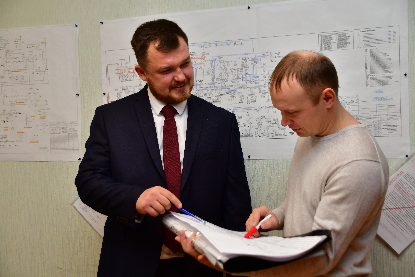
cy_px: 138
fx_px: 553
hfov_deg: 41.1
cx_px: 208
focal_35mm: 48
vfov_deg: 28.1
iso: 500
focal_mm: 32
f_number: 4.2
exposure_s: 1/250
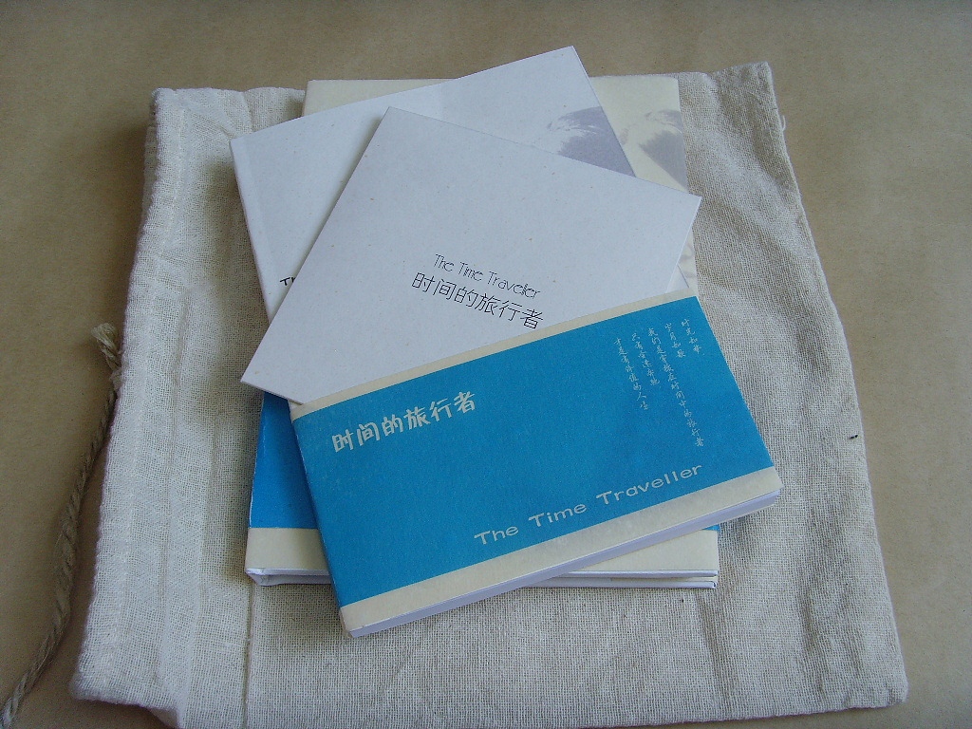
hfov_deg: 47.9
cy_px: 364
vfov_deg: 36.8
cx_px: 486
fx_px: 1095
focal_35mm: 39
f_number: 3.5
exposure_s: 1/45
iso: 100
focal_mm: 6.6
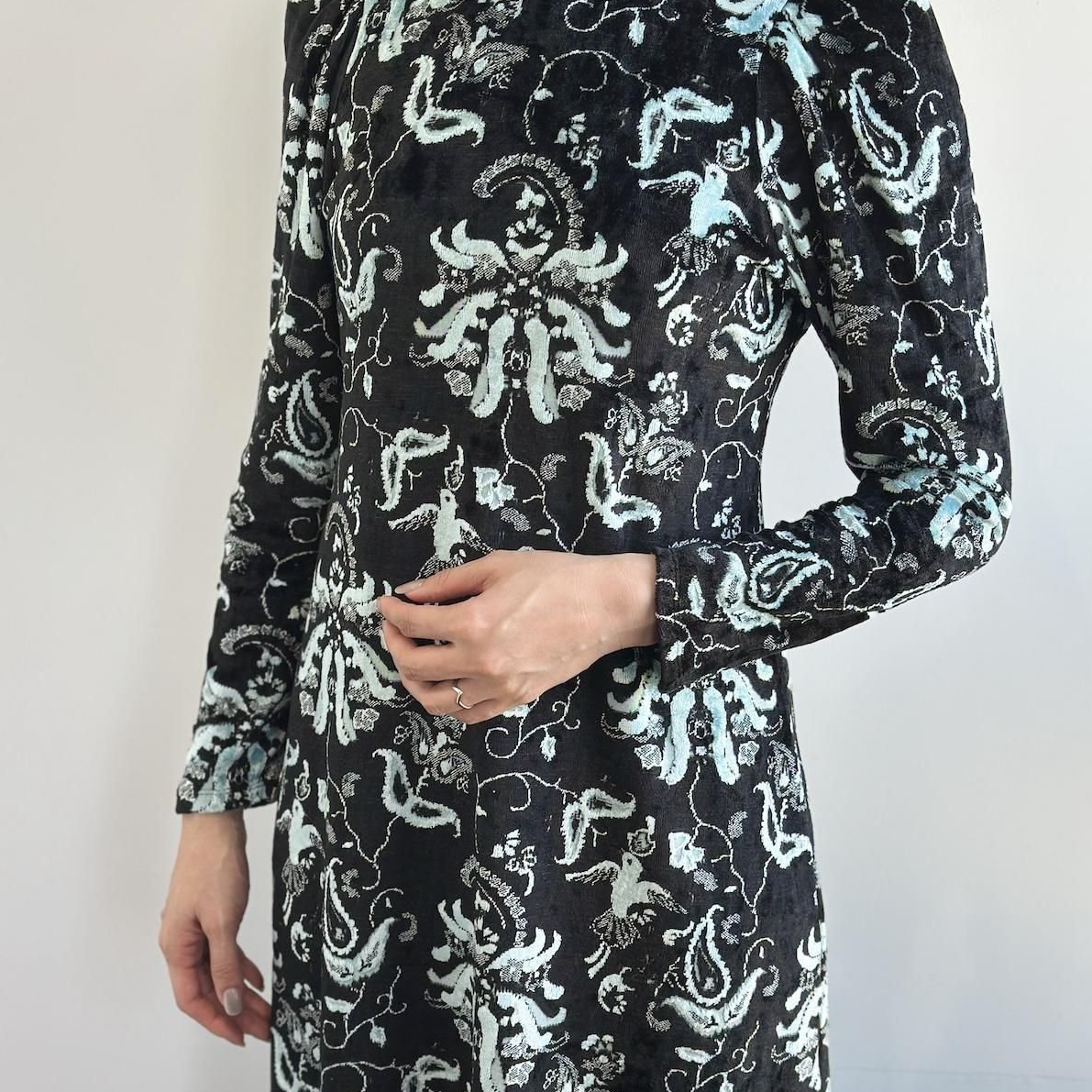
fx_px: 2034
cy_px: 511
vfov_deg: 30.0
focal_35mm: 57
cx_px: 544
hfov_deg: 30.0
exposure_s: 1/153
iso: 64
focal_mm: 6.86
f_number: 1.78
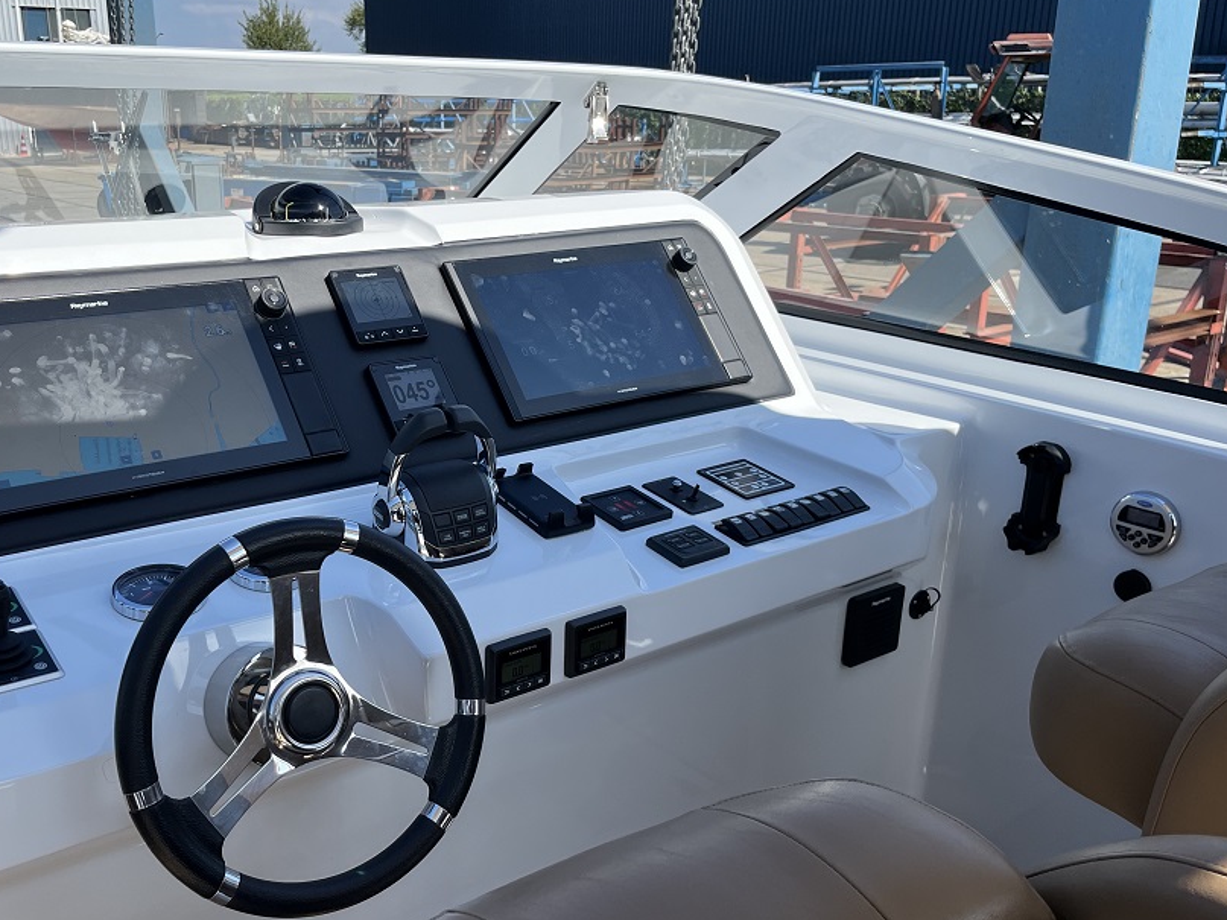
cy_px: 512
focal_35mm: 33
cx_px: 493
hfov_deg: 55.0
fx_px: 1170
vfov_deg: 42.9
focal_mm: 5.1
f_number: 1.6
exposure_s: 1/2137
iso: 50
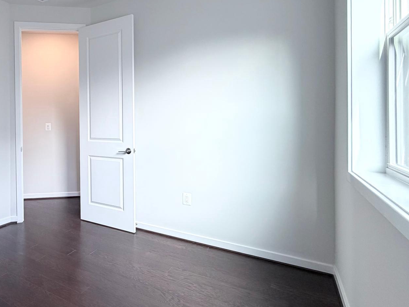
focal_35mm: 23
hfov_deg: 68.0
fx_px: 272
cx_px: 91
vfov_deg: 58.4
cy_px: 123
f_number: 2.2
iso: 100
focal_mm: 2.22
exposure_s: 1/120
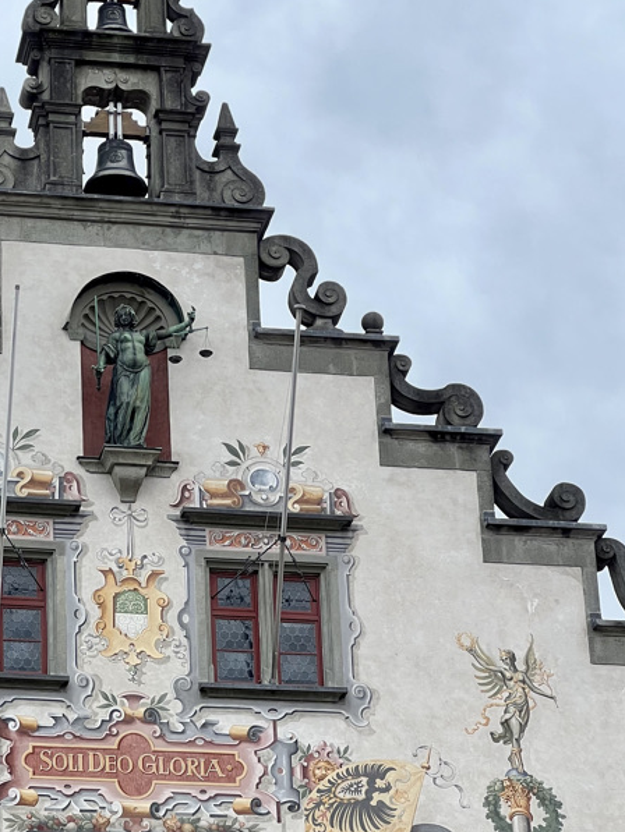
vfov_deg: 14.9
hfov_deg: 11.2
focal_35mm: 132
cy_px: 500
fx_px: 3177
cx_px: 126
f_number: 2.8
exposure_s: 1/99
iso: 32
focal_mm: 9
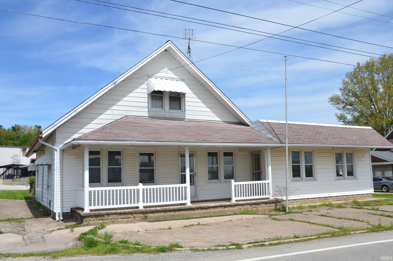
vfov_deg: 39.8
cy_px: 130
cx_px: 196
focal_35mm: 33
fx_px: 360
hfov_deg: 57.3
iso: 100
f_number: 9
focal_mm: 22
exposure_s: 1/320
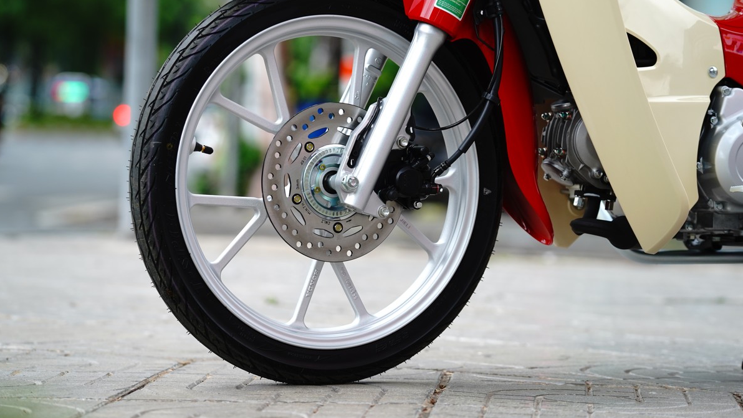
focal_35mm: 136
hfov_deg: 15.8
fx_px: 2680
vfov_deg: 8.9
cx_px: 371
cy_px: 187
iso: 640
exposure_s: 1/200
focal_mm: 129
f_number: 4
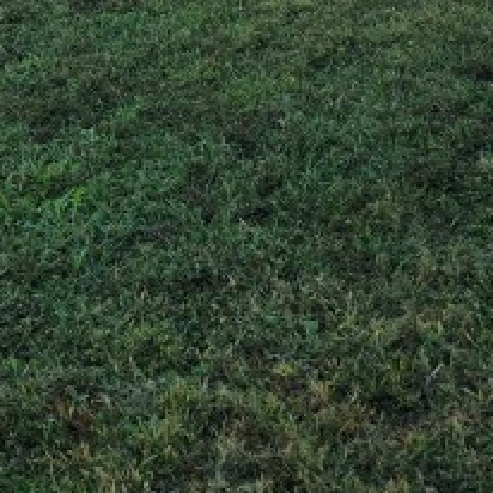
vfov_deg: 15.9
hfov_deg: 16.3
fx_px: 1627
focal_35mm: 101
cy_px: -230
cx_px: -151
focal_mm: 6.3
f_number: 1.7
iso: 12
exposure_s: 1/752
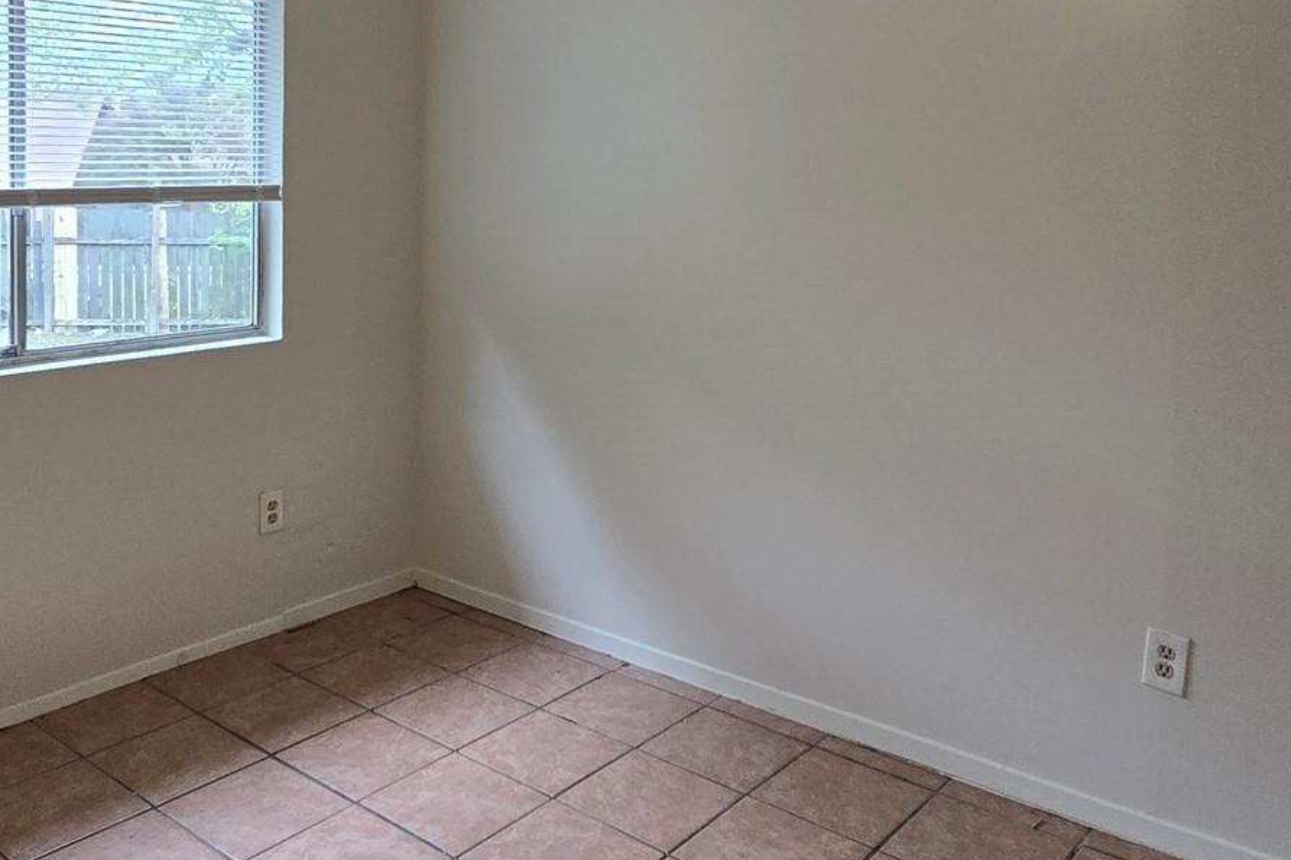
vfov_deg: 40.9
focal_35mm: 31
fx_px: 1111
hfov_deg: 59.8
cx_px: 520
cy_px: 195
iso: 200
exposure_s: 1/359
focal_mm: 2.2
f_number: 2.2
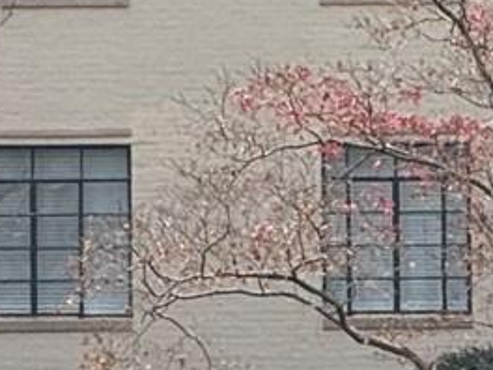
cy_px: 110
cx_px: 721
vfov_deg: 1.6
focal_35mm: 930
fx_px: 13245
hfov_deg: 2.1
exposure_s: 1/450
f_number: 2.8
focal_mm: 15.66
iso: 64
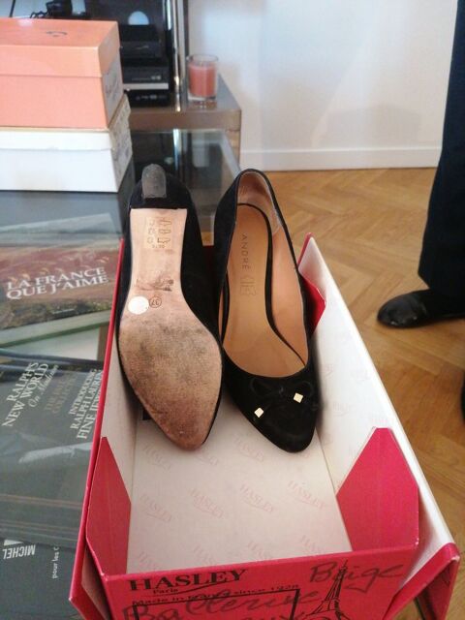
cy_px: 310
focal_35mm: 27
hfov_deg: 51.4
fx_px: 484
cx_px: 232
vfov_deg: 65.3
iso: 1000
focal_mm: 4.75
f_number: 1.8
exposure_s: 1/16.7
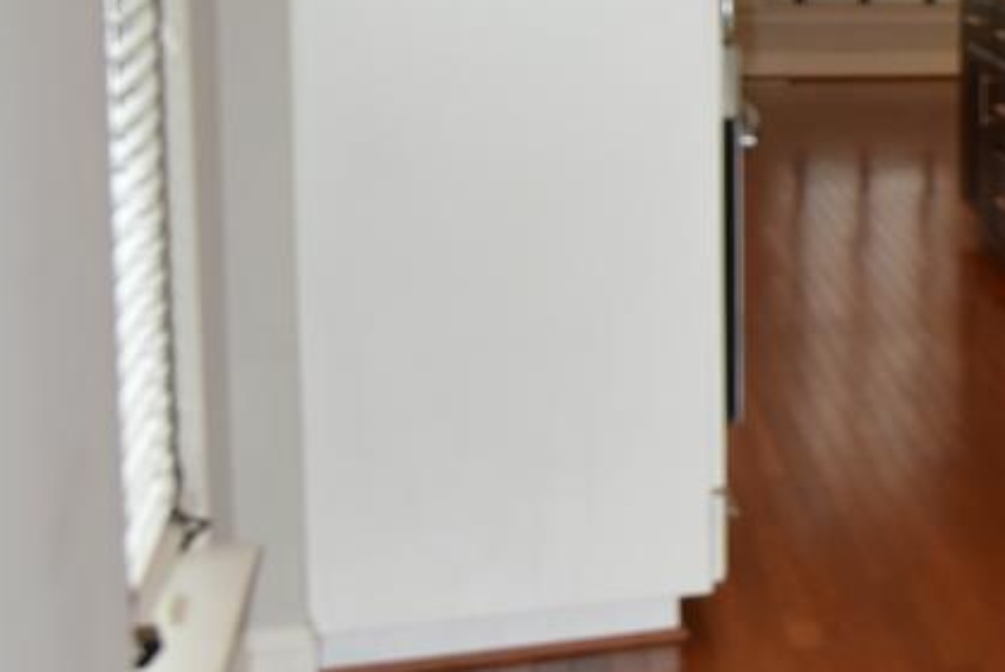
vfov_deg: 16.3
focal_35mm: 83
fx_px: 2319
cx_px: 1890
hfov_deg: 18.3
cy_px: 92
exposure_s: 1/80
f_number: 4.5
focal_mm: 17
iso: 800
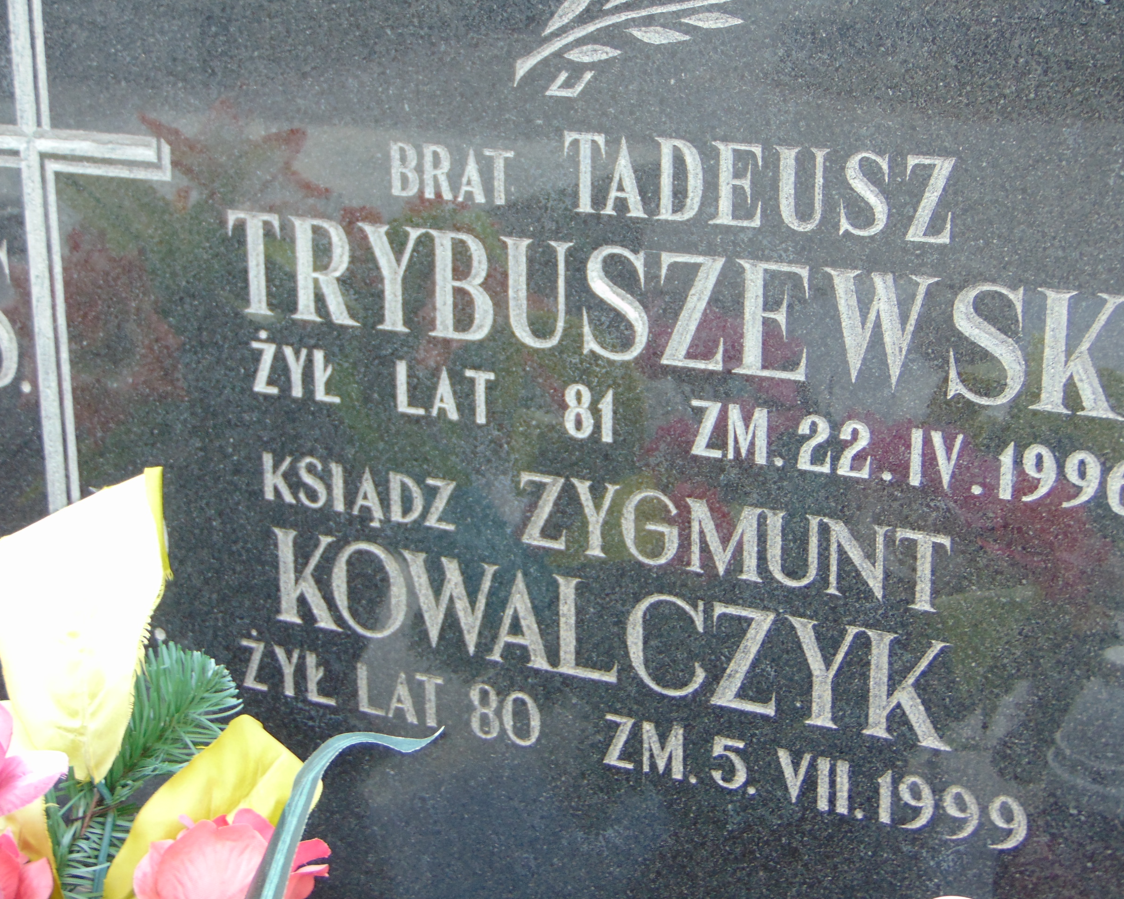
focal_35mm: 63
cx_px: 585
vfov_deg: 24.2
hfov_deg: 30.0
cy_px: 447
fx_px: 2096
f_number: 3.6
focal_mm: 10.8
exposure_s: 1/60
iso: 80
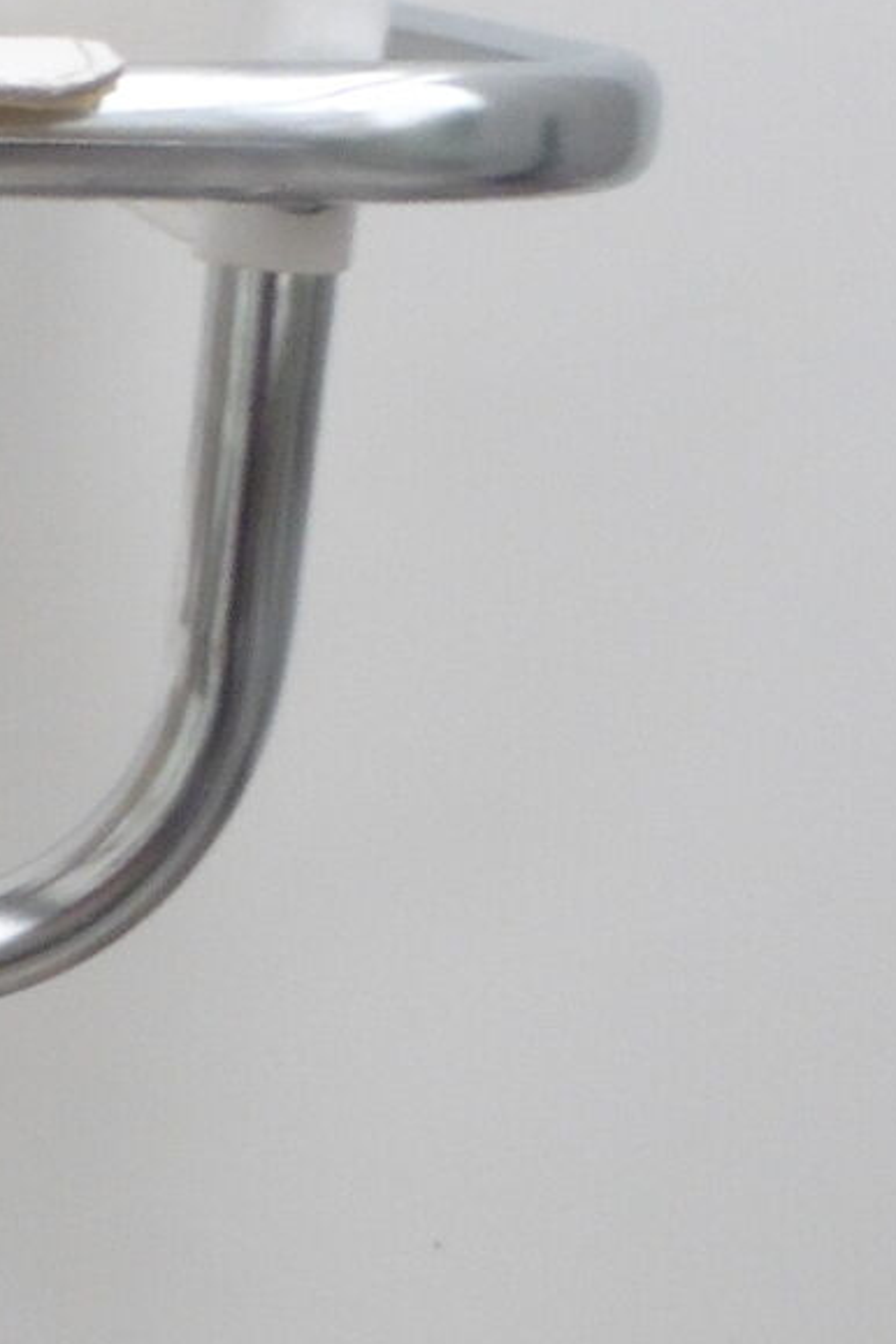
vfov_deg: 22.0
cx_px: -576
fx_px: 3434
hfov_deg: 13.7
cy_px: 935
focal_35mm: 92
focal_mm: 4.4
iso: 160
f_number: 8
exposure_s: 1/10
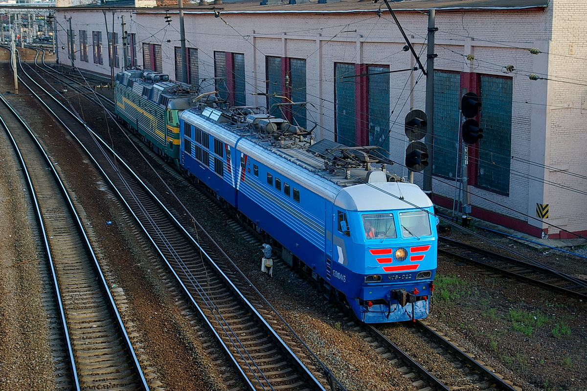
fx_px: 929
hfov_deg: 35.1
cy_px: 196
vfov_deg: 23.8
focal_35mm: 57
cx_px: 294
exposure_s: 1/160
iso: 200
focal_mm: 38
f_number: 5.6
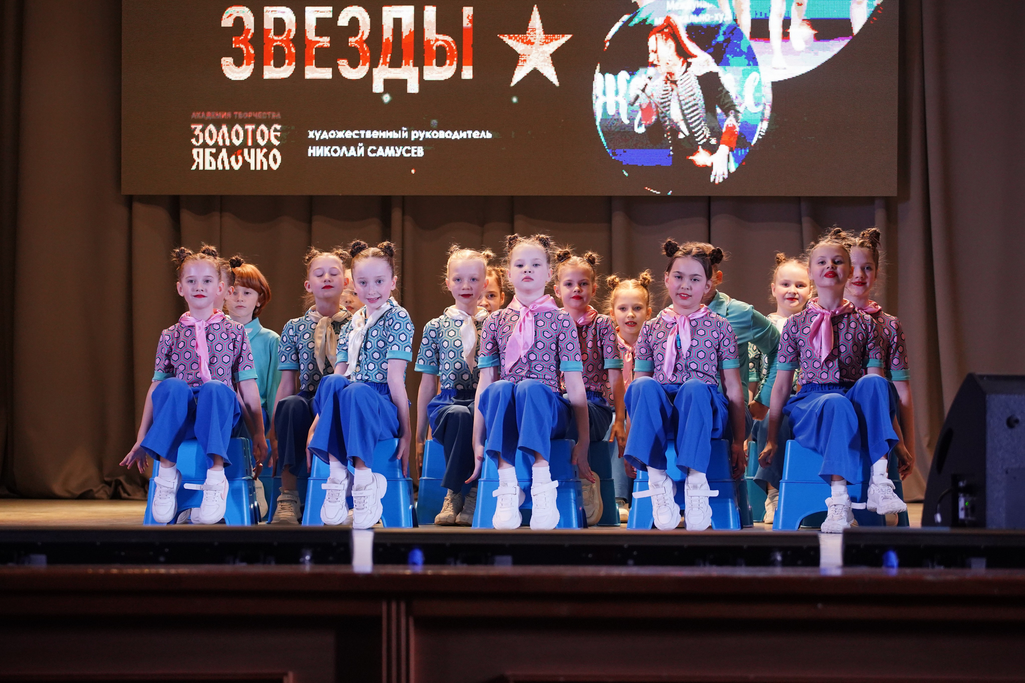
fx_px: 2790
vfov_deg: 14.0
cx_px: 512
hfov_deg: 20.8
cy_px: 342
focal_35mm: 98
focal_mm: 98
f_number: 4
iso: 3200
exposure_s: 1/500
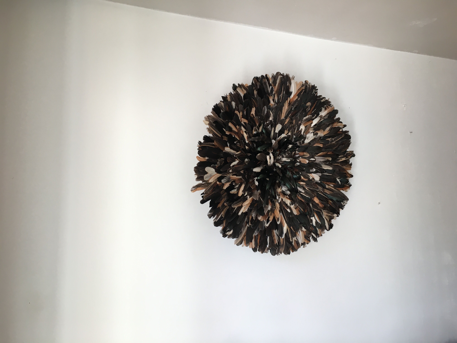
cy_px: 172
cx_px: 228
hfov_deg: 61.7
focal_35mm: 29
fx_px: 383
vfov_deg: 48.2
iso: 32
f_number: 2.2
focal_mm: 4.15
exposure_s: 1/33
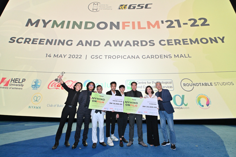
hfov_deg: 104.2
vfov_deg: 81.2
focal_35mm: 14
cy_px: 78
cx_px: 118
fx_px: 92
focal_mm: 14
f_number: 5
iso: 2000
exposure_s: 1/50
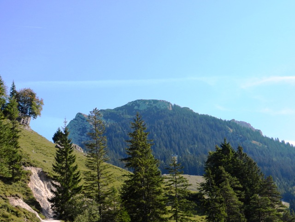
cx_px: 148
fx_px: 511
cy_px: 111
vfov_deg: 24.4
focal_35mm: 60
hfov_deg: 32.2
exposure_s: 1/640
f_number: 4.5
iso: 160
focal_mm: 10.9
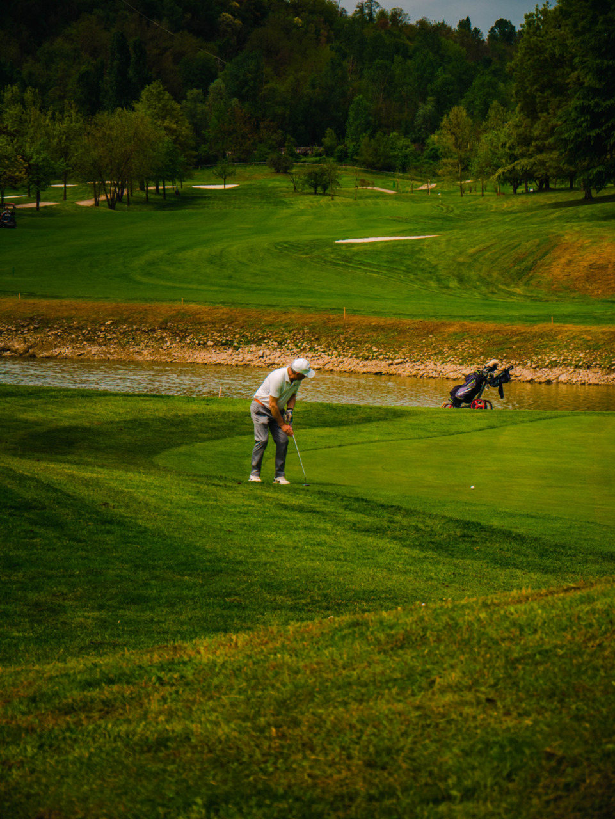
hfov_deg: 12.4
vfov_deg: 16.4
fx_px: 2841
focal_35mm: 120
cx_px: 308
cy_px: 410
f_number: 5.6
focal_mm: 60
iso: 200
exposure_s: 1/1600
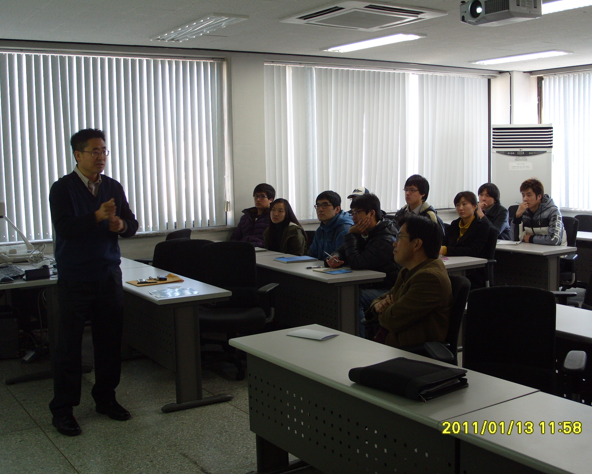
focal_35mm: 42
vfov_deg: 35.7
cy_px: 235
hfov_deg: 43.8
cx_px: 303
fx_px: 736
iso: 120
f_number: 3
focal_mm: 8.9
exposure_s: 1/45
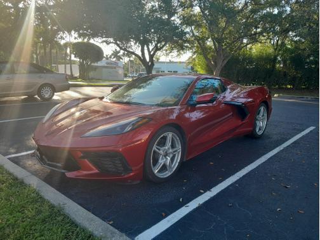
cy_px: 120
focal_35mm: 27
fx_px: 250
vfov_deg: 51.4
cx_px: 160
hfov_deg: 65.3
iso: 40
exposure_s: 1/60
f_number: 1.8
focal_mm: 4
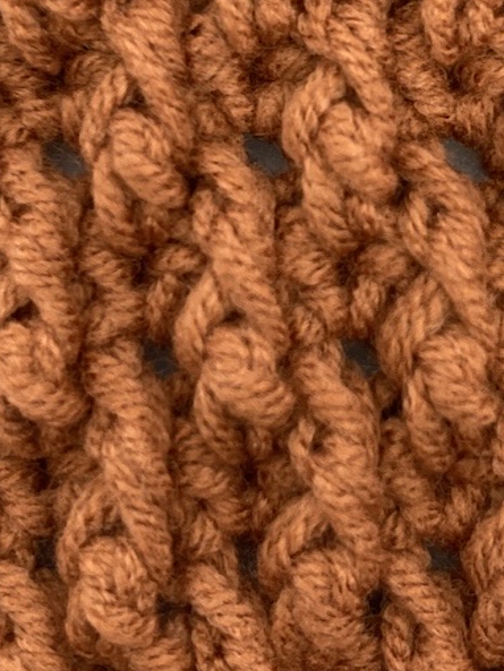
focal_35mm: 55
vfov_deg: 34.2
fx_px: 1067
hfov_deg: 26.1
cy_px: 163
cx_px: 394
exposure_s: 1/60
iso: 125
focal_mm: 3.99
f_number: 1.8
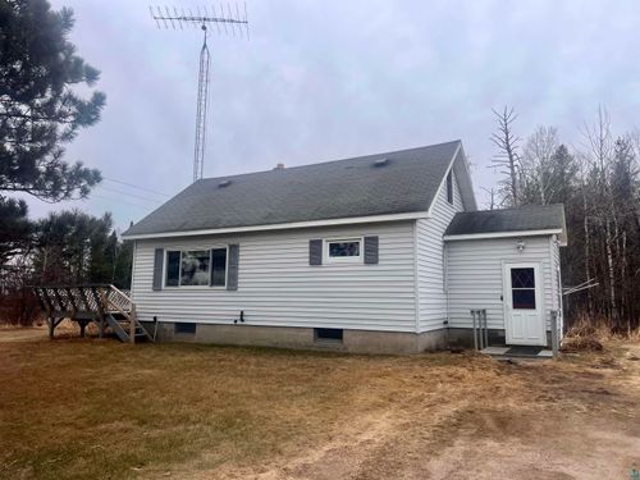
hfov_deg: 67.3
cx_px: 320
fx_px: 481
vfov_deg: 53.1
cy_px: 240
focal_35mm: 26
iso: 50
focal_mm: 5.7
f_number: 1.5
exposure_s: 1/2841
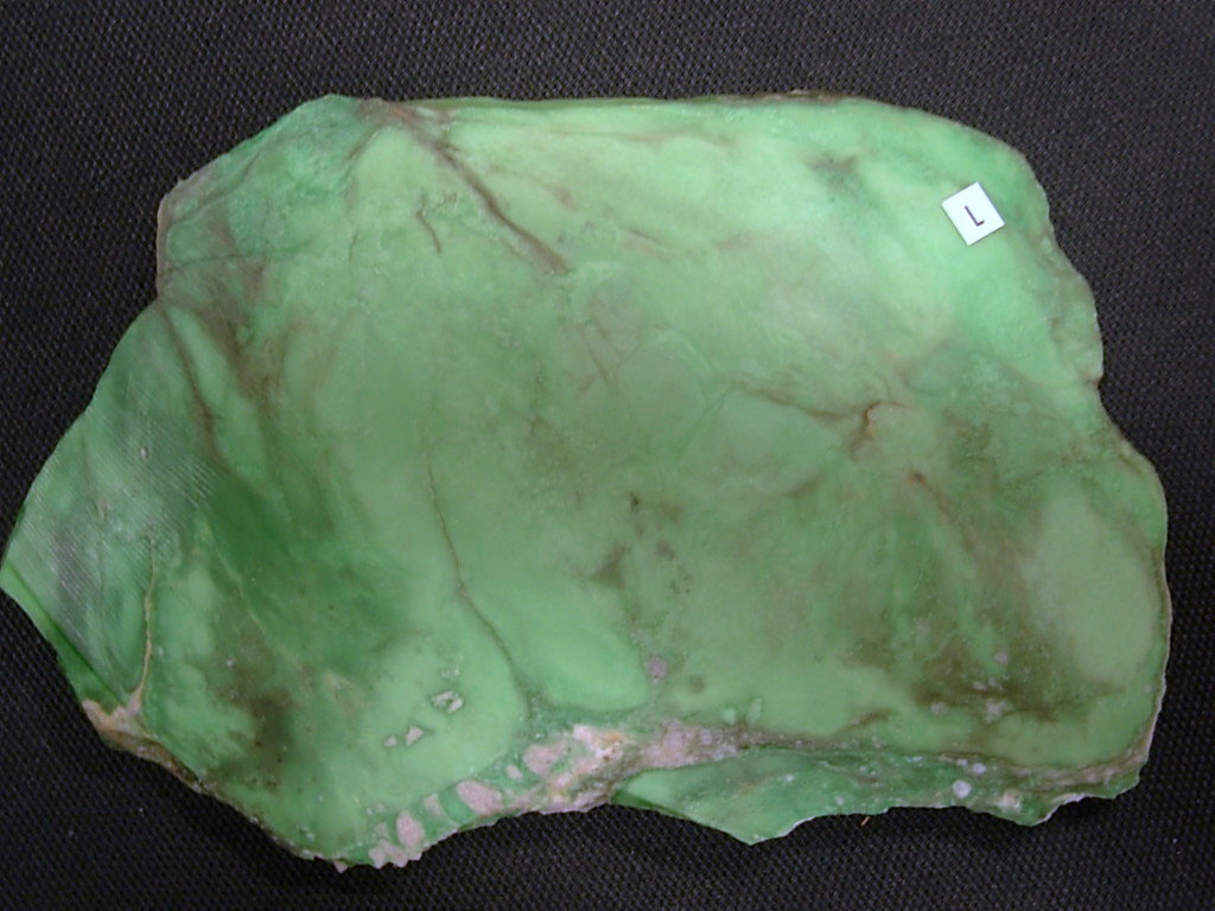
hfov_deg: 49.0
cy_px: 456
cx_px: 608
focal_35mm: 38
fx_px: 1334
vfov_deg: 37.7
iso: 50
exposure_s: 1/7.1
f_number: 2.9
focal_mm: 6.3
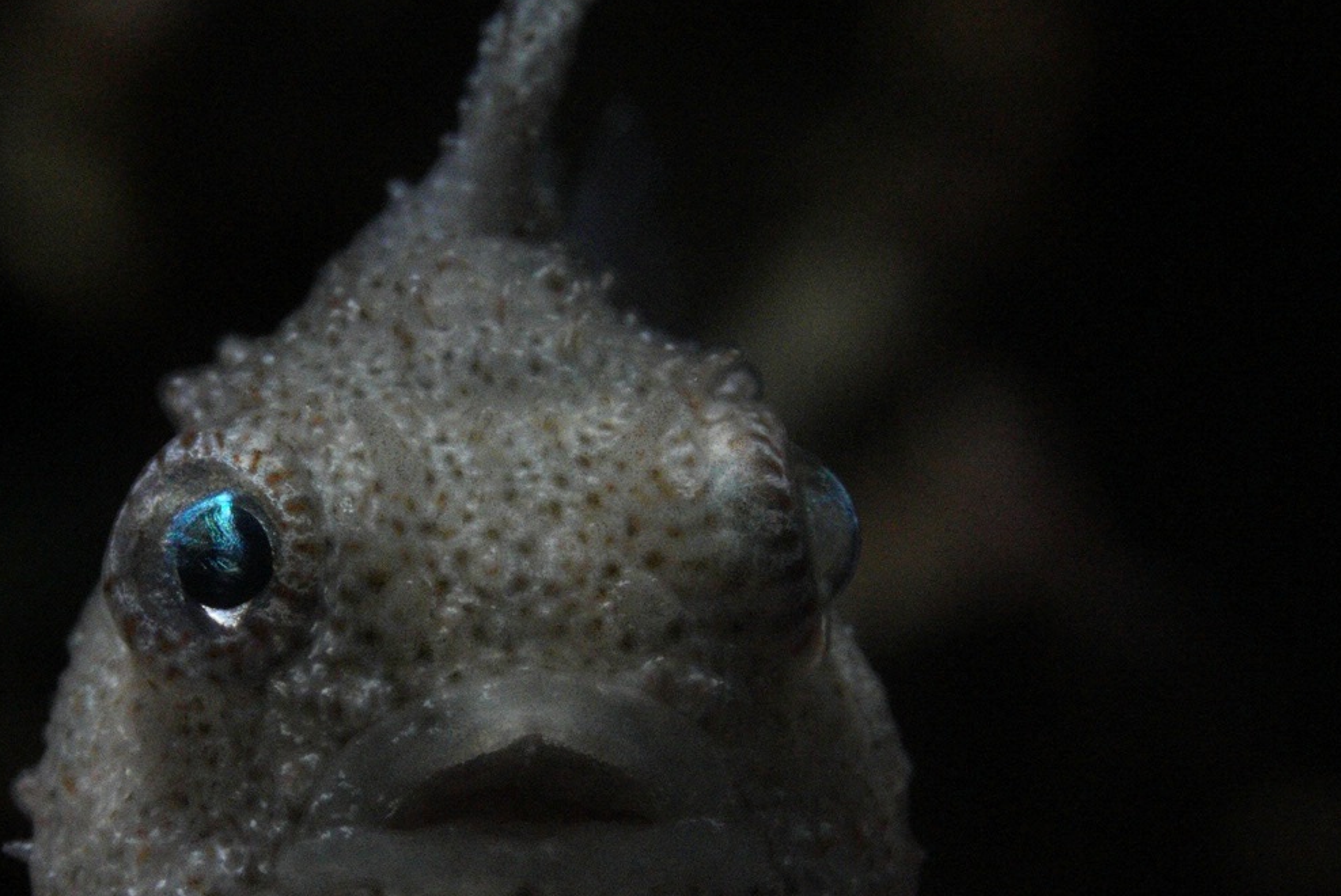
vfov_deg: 6.2
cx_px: 455
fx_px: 8239
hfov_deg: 9.3
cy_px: 586
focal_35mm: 221
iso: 5000
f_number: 11
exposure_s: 1/80
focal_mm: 90
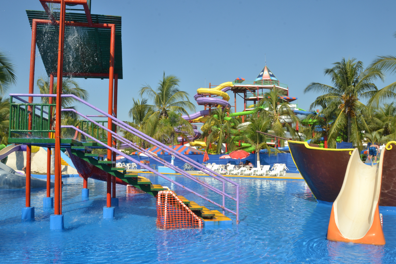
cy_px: 134
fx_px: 308
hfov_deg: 65.5
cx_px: 199
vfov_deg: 46.4
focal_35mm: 28
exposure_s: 1/200
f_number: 18
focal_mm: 18
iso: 400
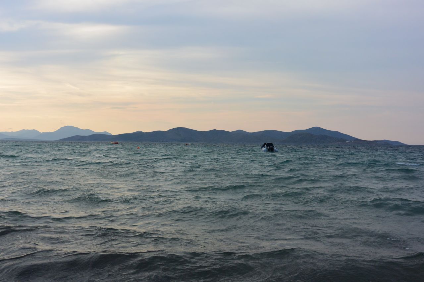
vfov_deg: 34.2
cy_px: 141
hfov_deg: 49.6
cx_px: 212
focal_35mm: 39
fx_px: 459
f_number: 4.5
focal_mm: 14.5
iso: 160
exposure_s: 1/640
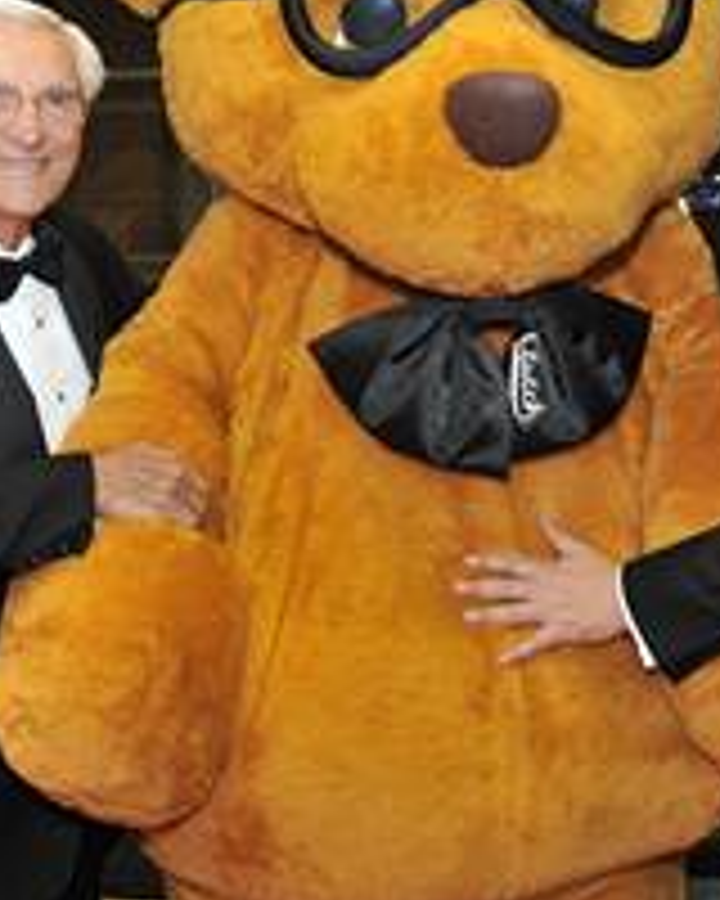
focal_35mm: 80
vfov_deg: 23.8
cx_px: 477
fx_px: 2131
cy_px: 328
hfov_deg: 19.1
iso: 1600
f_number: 6.3
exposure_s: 1/60
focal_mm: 31
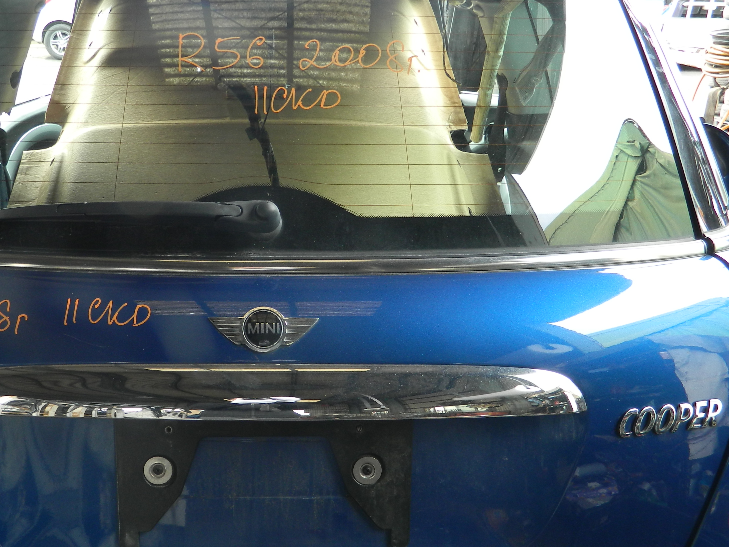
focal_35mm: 37
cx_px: 268
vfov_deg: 38.6
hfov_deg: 49.6
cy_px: 295
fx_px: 779
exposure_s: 1/30
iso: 80
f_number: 3.1
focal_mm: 4.5
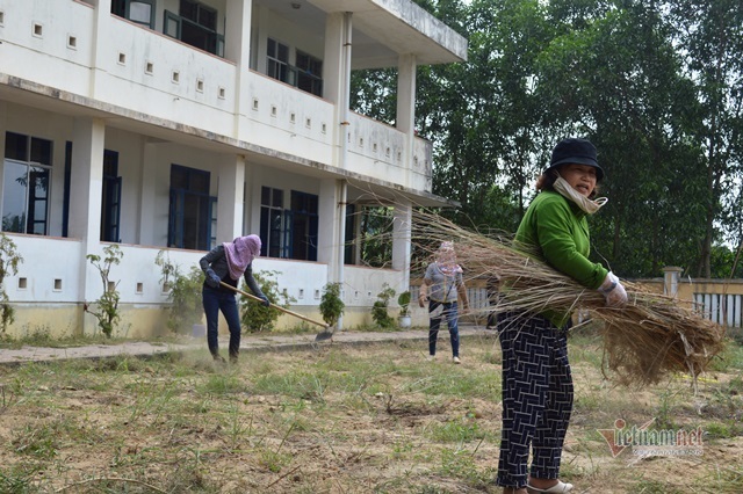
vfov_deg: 28.0
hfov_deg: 41.1
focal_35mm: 48
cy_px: 247
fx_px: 990
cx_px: 372
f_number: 6.3
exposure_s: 1/250
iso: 100
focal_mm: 32
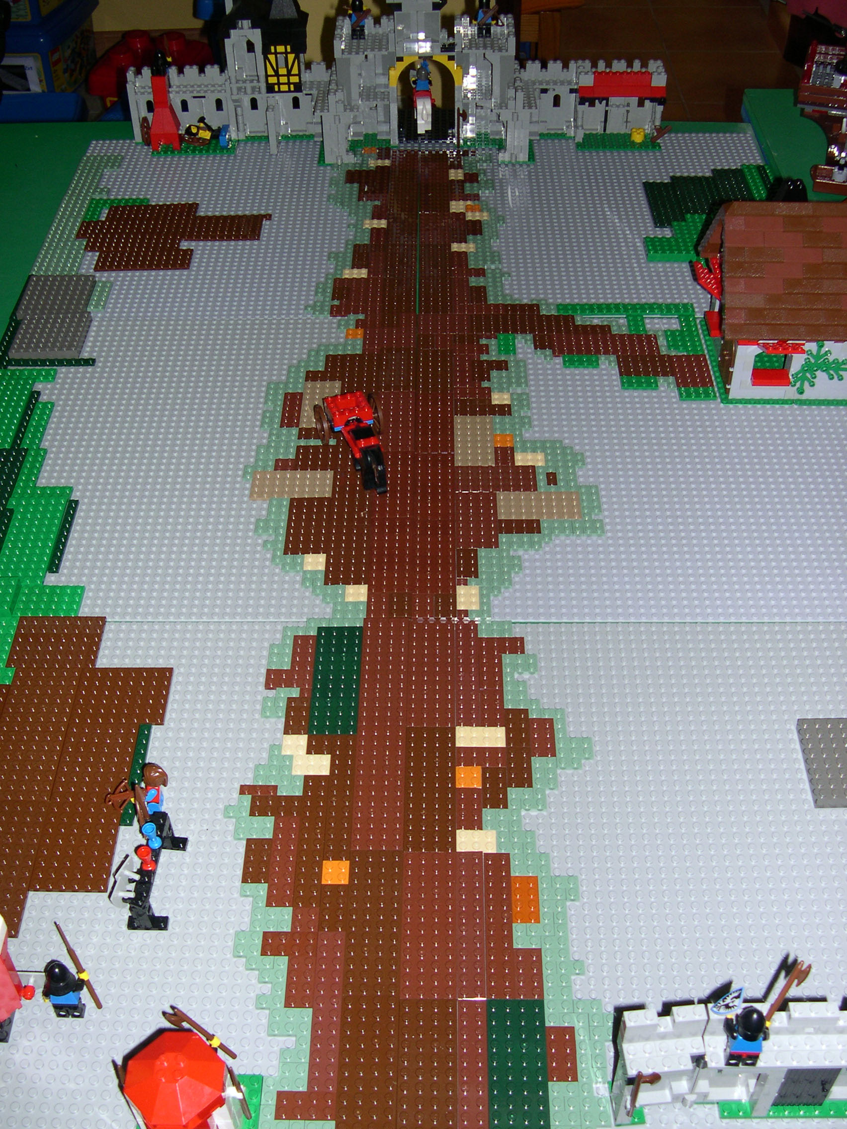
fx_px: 1240
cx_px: 424
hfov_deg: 37.7
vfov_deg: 49.0
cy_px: 564
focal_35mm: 38
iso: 100
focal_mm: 8
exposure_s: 1/60
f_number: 2.8
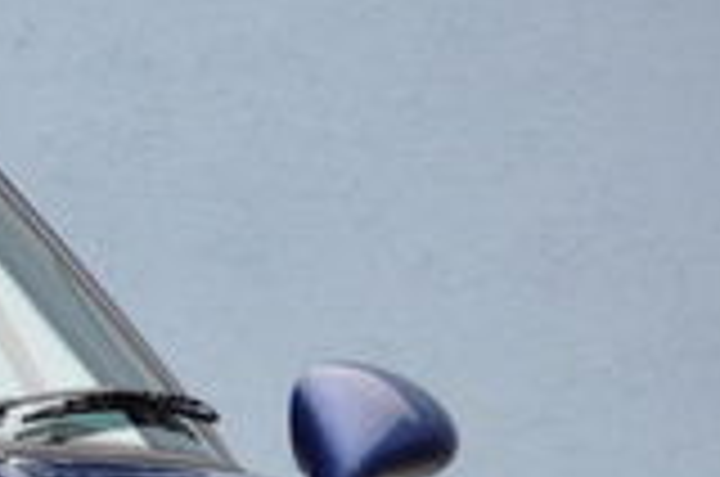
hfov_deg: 1.6
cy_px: 770
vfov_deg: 1.1
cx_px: -504
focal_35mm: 1262
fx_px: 25198
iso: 500
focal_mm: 175
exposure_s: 1/200
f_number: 6
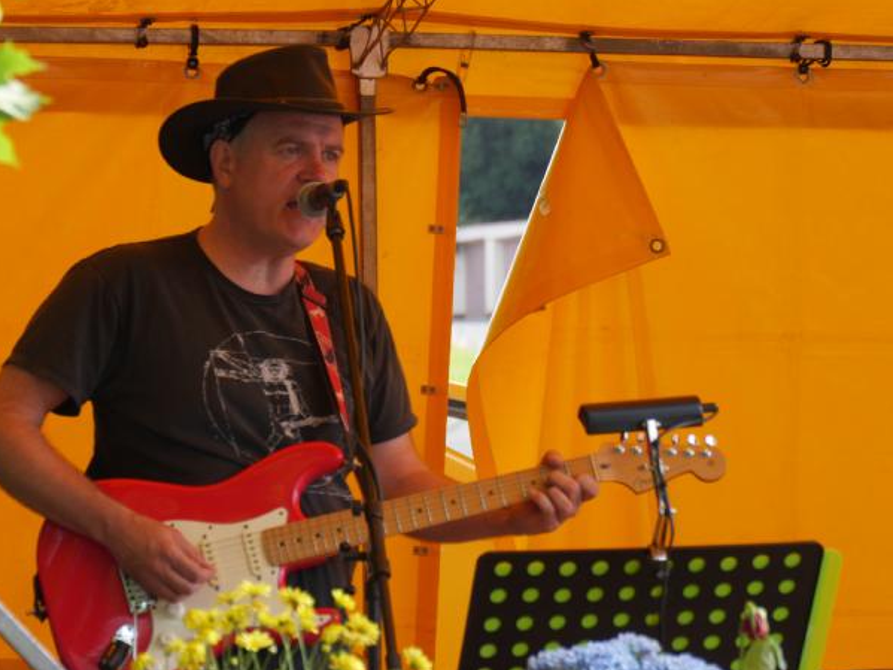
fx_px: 6267
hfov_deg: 8.1
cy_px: 336
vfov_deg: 6.1
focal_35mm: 243
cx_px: 325
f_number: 5.8
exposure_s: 1/200
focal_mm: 91
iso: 500
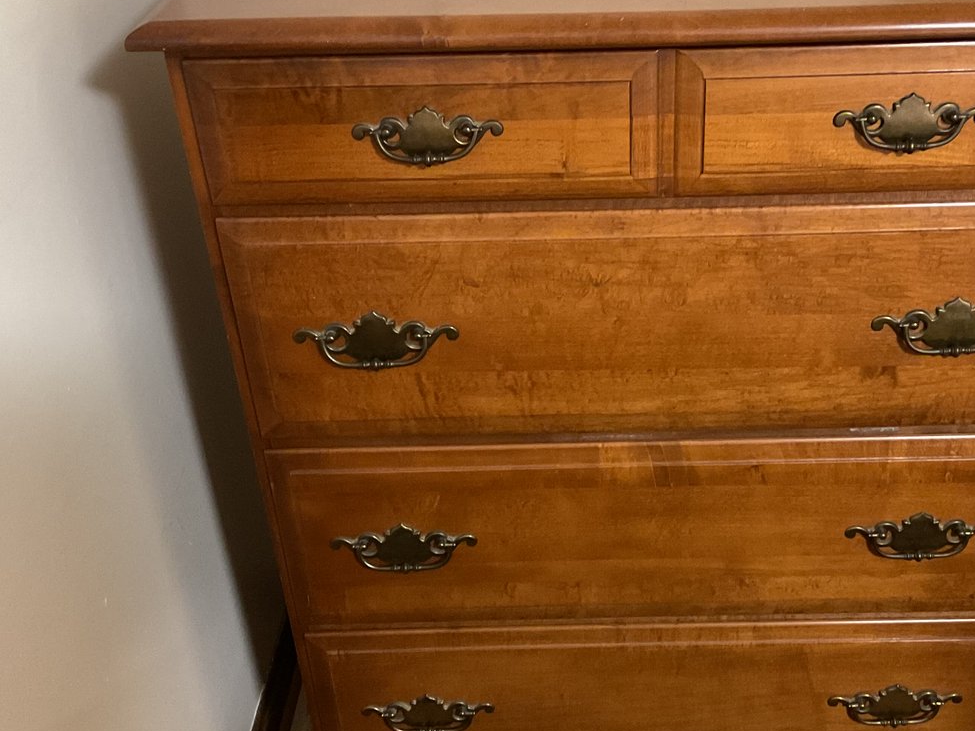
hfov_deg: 41.8
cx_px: 596
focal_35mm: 45
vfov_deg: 32.1
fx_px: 1267
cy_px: 408
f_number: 1.8
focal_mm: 3
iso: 500
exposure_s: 1/17
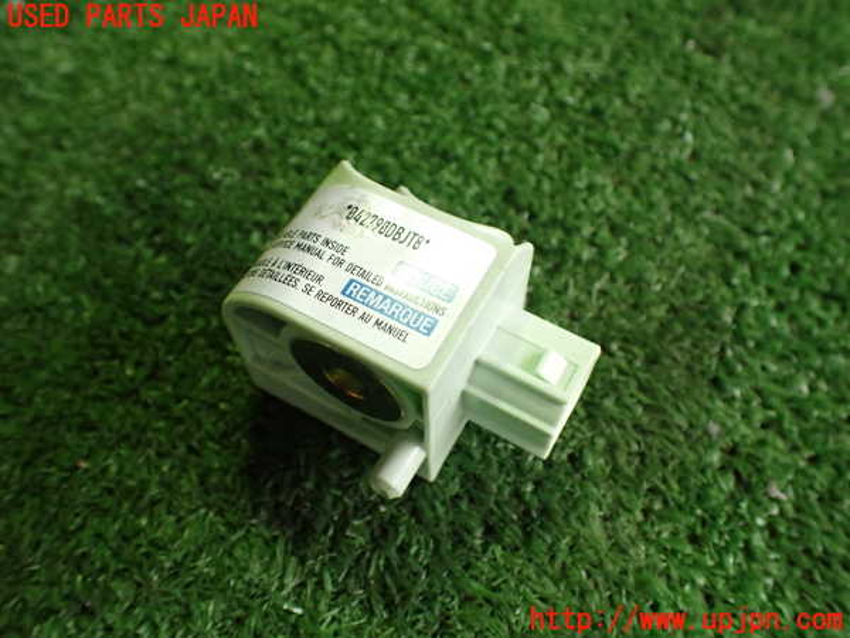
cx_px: 425
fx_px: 737
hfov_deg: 60.0
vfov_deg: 46.8
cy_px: 319
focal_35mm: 30
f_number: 2.3
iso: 640
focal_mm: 5.4
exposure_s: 1/125
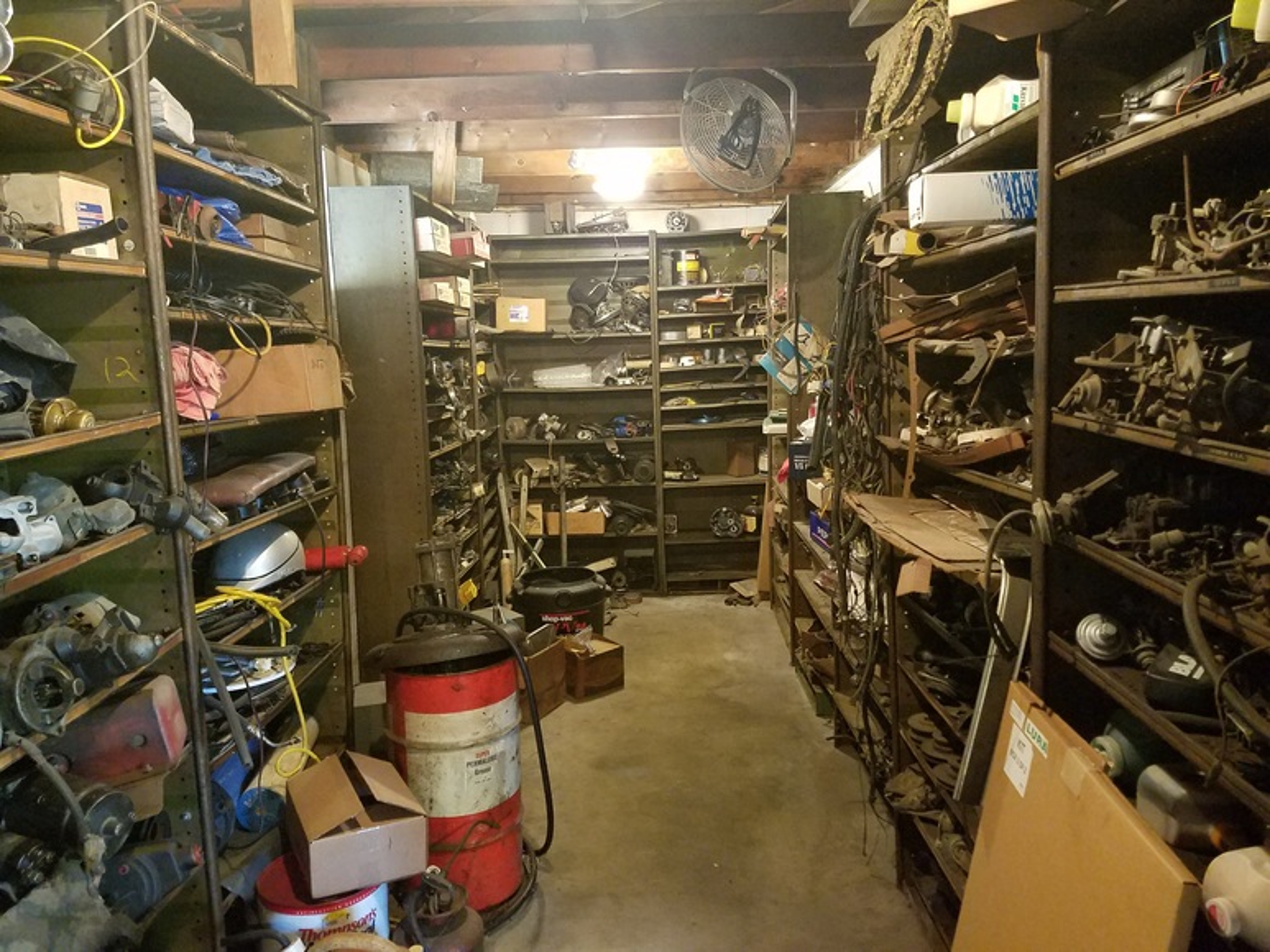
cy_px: 476
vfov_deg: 53.1
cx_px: 635
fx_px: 954
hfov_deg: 67.3
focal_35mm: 26
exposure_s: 1/10
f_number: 1.7
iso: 640
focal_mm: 4.2
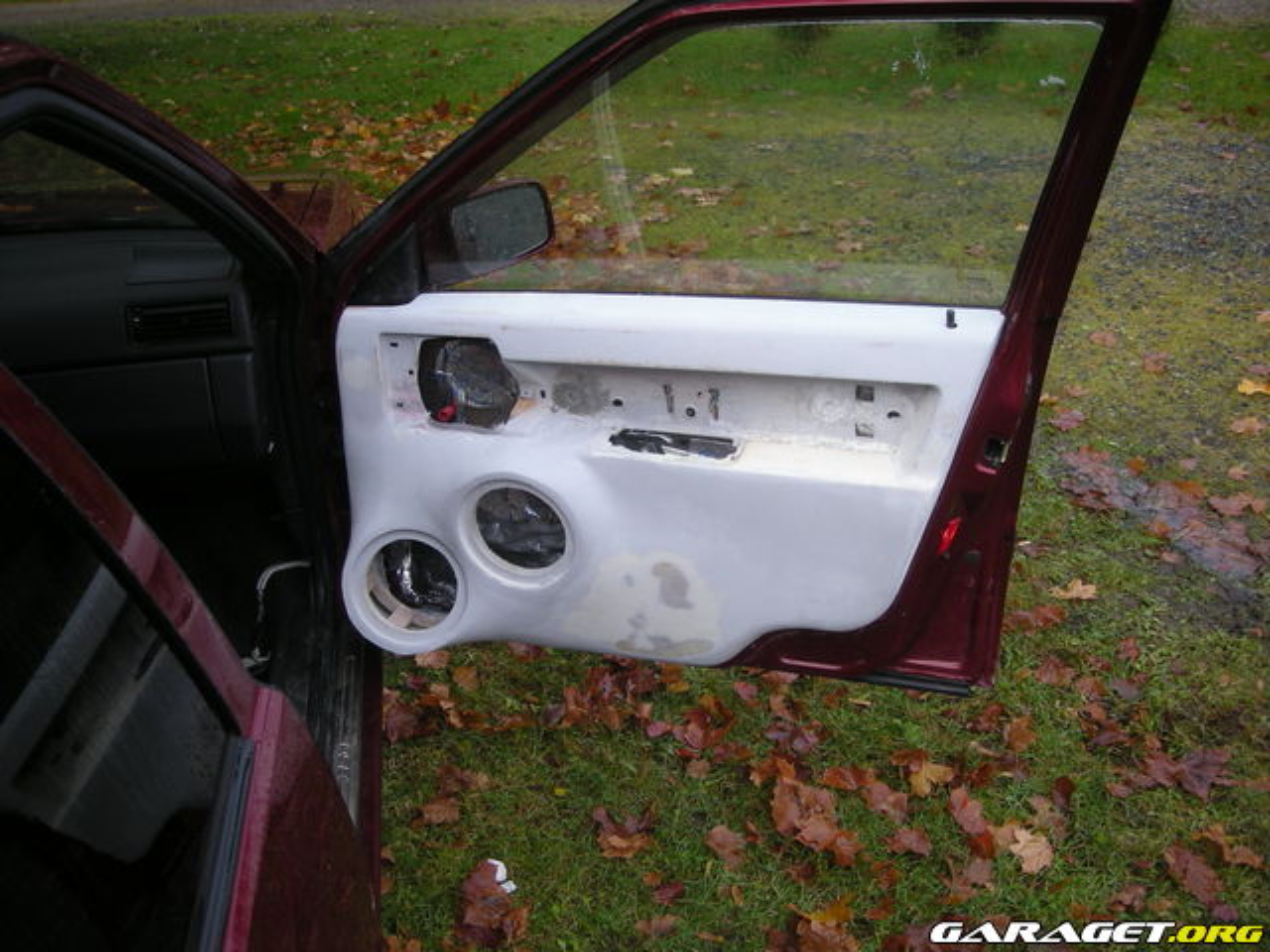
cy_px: 476
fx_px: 1284
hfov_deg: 52.6
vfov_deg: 40.7
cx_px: 635
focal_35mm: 35
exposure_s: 1/60.4
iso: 50
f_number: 2.8
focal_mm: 5.7
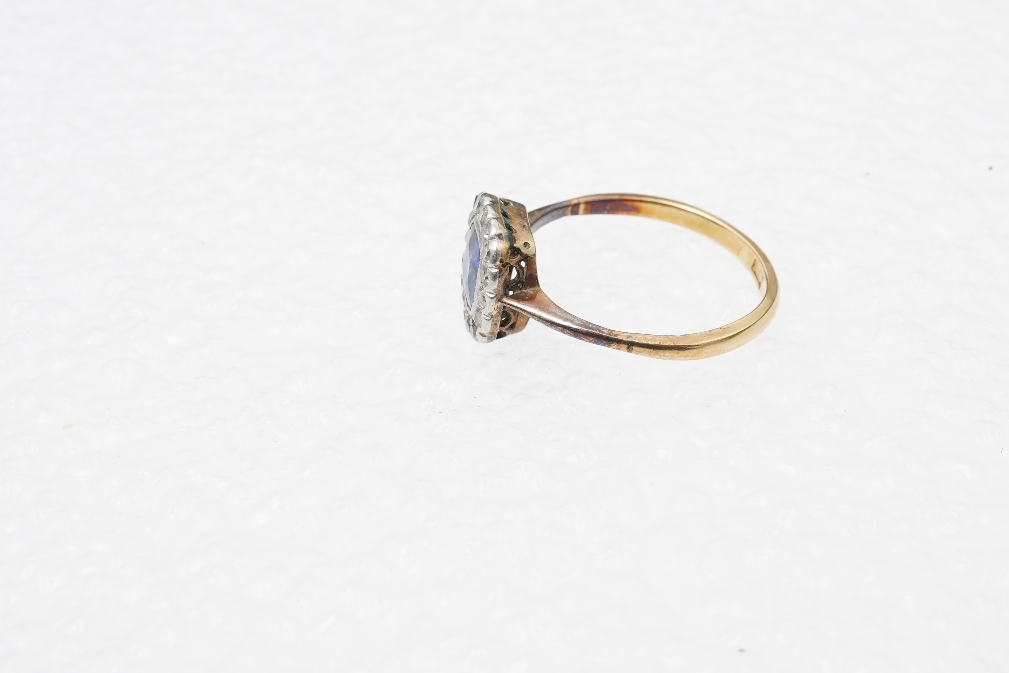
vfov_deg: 22.6
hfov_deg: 33.2
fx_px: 1682
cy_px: 315
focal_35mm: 60
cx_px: 634
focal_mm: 30
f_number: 22
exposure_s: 1/100
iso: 800
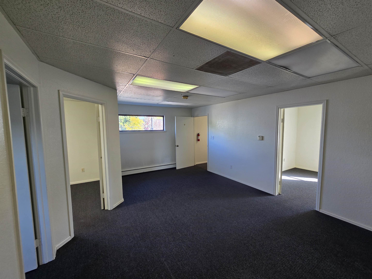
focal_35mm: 13
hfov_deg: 106.2
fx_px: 140
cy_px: 140
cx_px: 186
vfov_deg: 89.9
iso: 100
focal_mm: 2.2
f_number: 2.2
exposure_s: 1/60
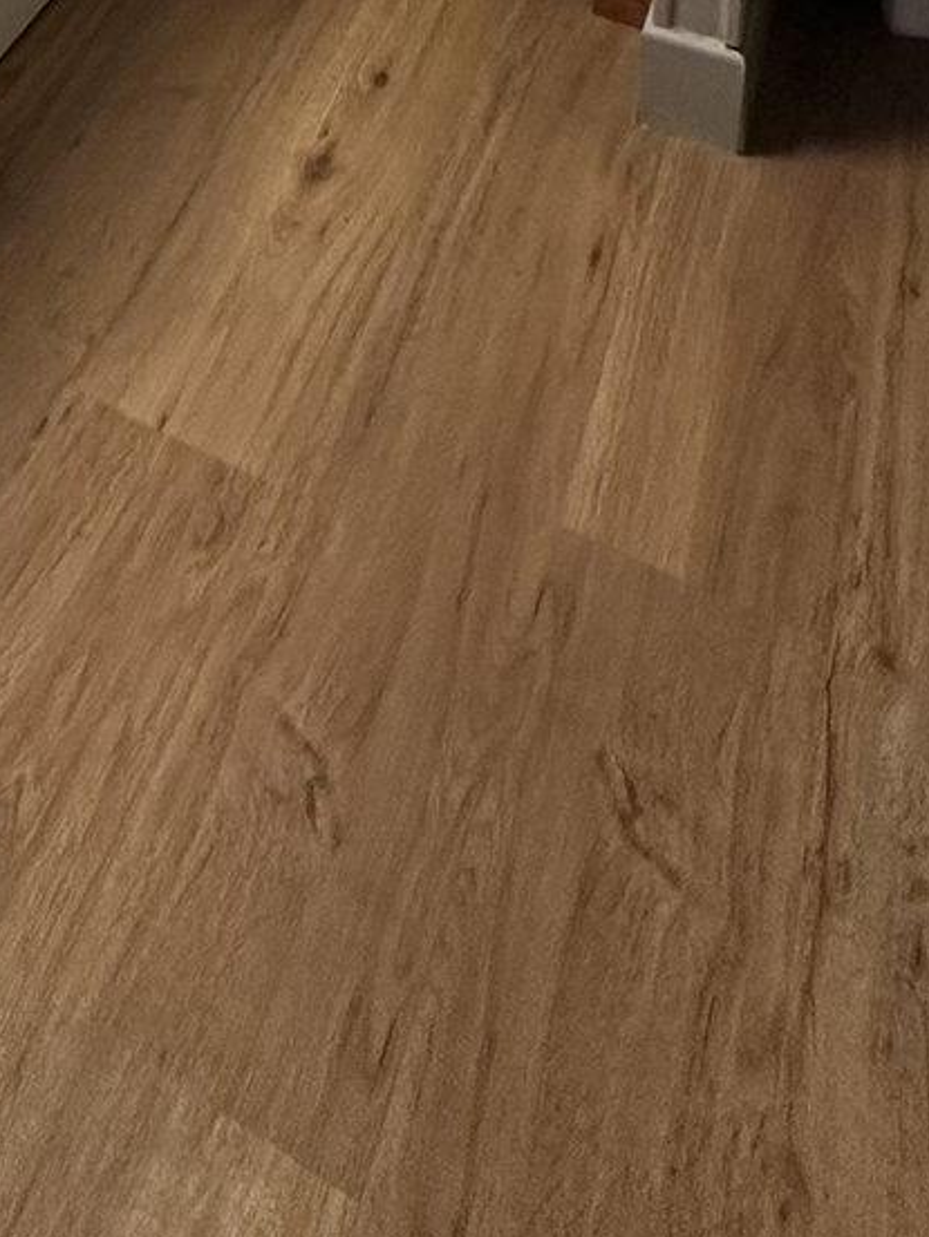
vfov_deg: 22.0
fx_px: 1932
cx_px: -60
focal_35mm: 54
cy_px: -983
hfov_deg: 25.3
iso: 200
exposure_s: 1/100
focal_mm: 2.22
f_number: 2.2
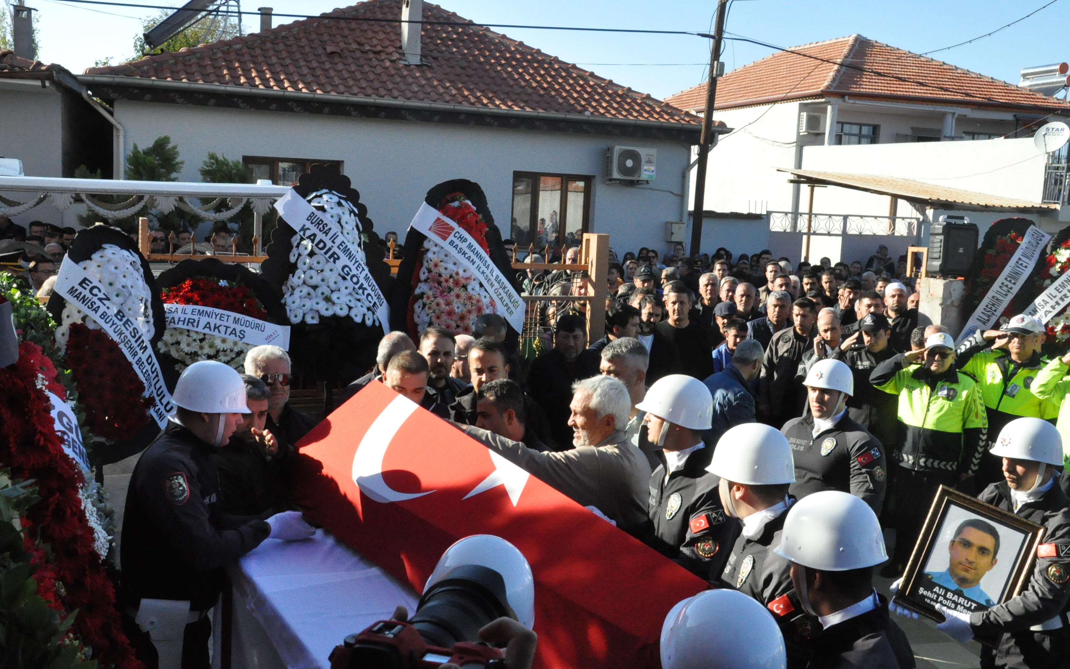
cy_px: 313
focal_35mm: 37
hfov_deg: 52.7
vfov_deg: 34.4
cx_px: 538
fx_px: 1079
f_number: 16
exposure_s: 1/1000
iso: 3200
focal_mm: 24
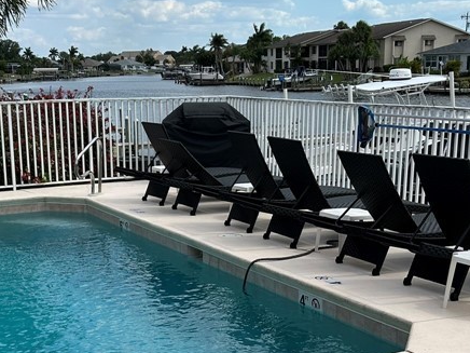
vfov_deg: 23.7
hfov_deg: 31.6
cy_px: 271
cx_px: 188
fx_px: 828
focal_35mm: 61
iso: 50
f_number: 1.5
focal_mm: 5.7
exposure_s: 1/3968
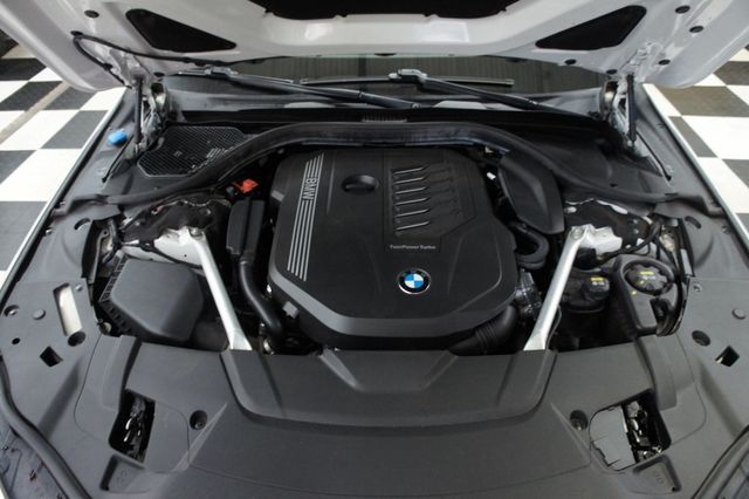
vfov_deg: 47.9
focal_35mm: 27
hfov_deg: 67.4
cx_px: 374
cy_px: 250
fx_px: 561
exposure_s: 1/60
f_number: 3.5
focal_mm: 18
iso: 1600
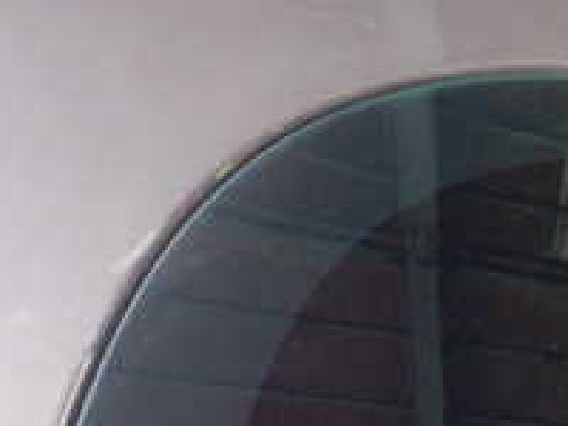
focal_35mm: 90
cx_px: 659
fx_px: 1477
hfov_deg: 20.5
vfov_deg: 15.5
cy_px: 571
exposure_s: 1/30
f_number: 2.3
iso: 320
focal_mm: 5.4
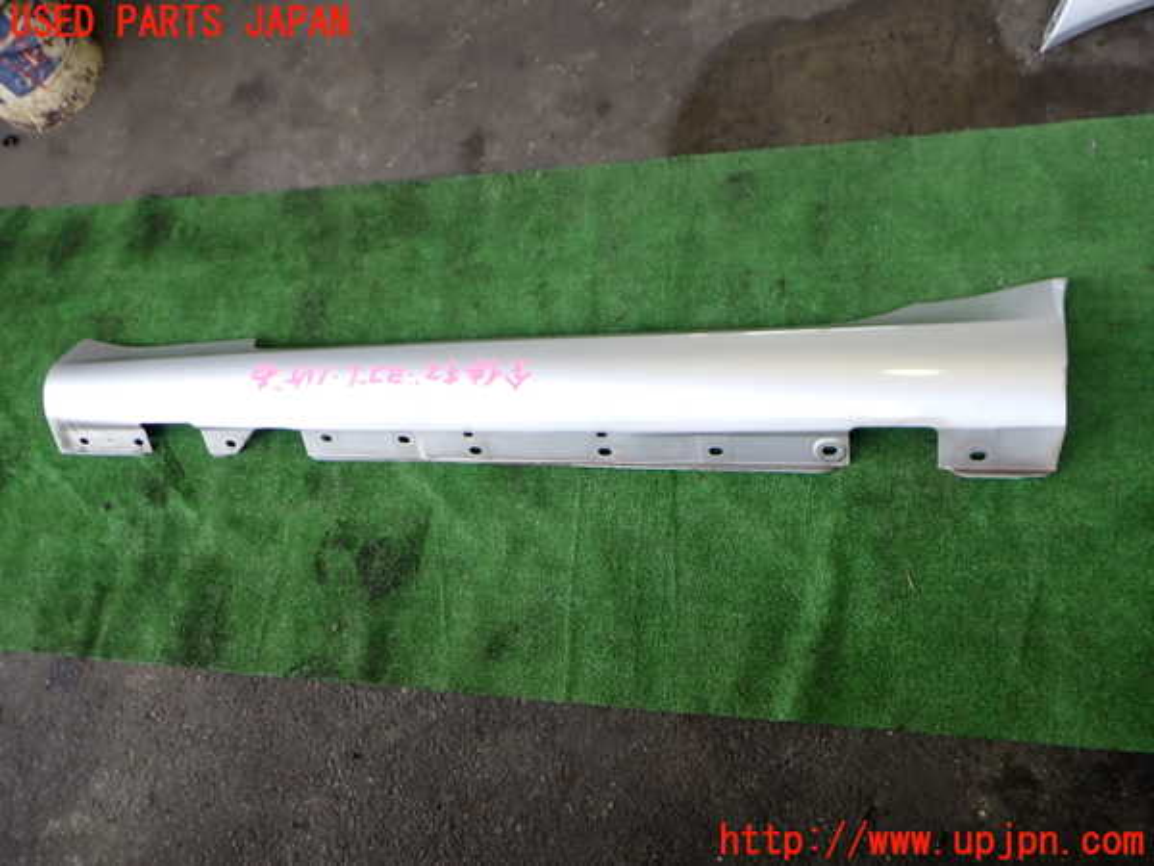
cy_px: 433
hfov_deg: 60.0
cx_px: 577
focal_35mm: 30
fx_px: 1000
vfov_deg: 46.8
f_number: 2.3
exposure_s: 1/125
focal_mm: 5.4
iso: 160
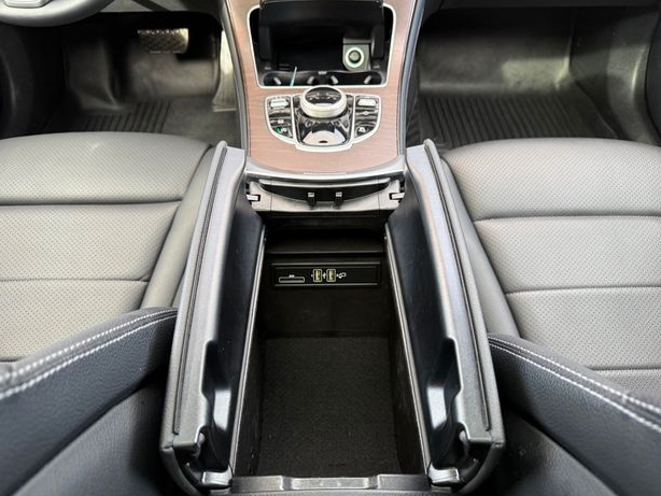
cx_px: 328
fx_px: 478
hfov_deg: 69.4
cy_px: 243
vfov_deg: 54.9
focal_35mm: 25
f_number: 1.78
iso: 200
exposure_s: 1/121
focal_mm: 6.76
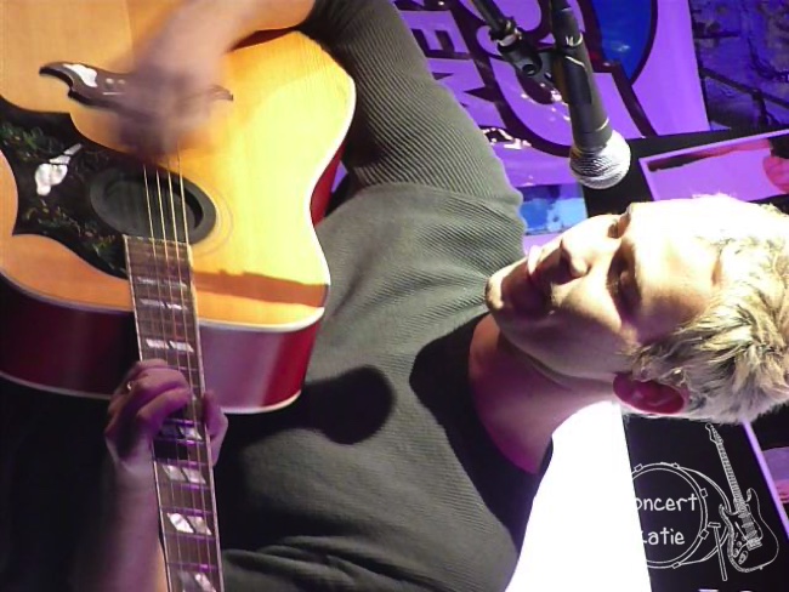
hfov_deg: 7.1
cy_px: 296
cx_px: 394
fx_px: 6384
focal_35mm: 280
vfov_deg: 5.3
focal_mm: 47
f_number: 4.9
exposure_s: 1/30
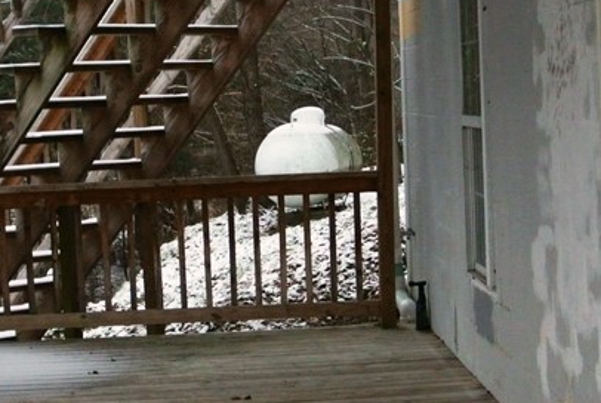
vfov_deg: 13.1
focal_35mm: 104
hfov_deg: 19.6
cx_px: 315
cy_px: 348
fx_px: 1739
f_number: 4
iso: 500
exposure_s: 1/30
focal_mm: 14.5
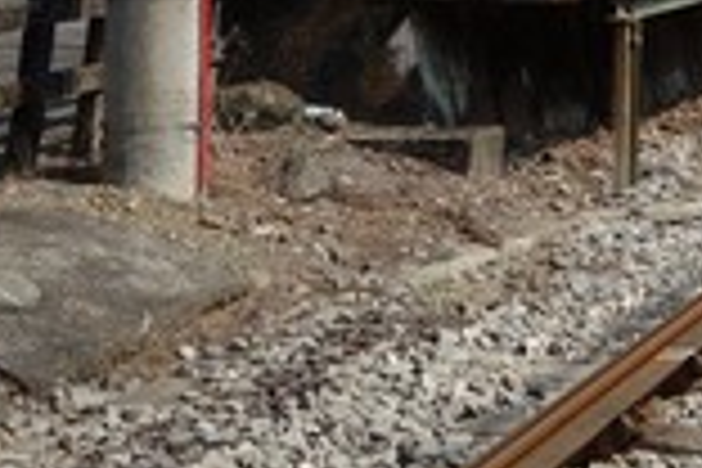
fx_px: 2242
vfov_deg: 11.0
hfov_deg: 16.7
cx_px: 940
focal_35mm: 115
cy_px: -412
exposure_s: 1/500
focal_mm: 10.4
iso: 125
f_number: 5.6
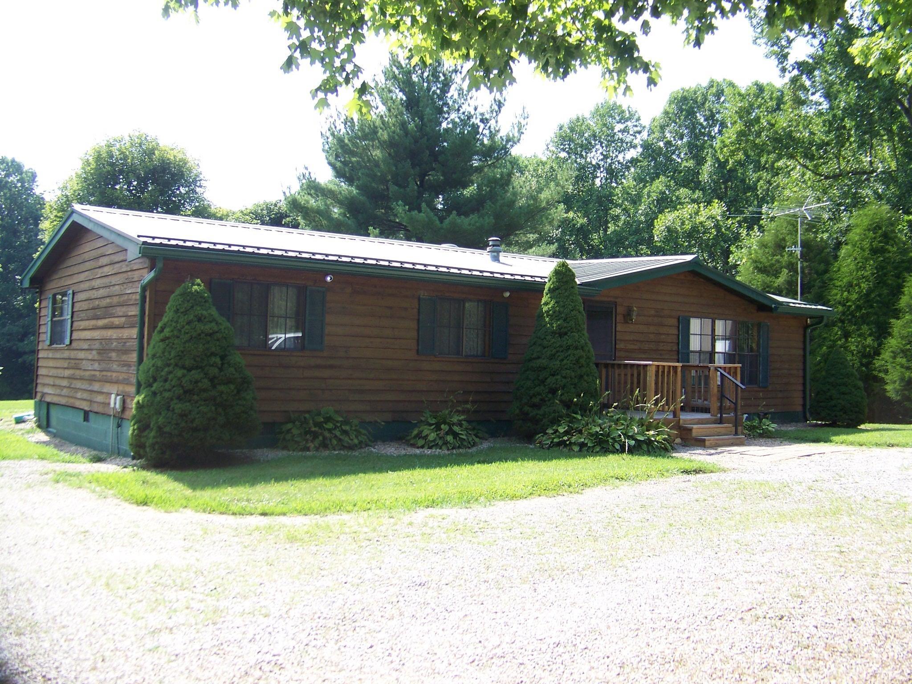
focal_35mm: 36
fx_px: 948
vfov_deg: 39.7
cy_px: 342
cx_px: 456
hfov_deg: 51.4
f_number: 2.8
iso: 64
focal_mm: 5.85
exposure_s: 1/250
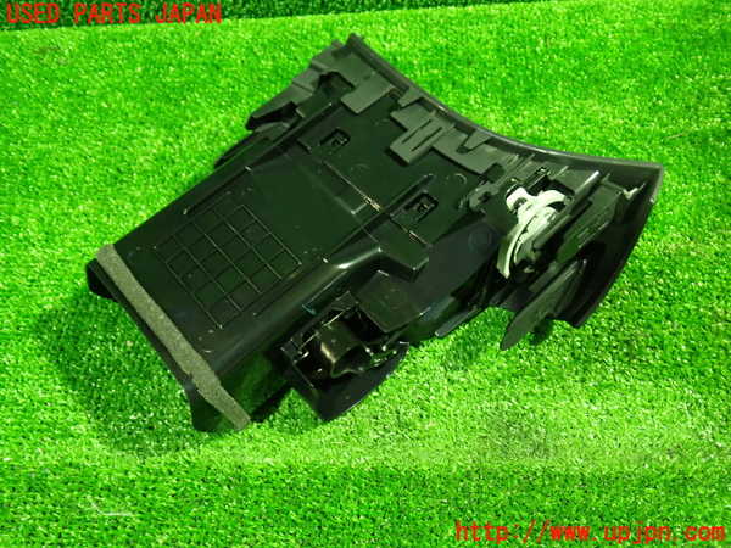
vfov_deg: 46.8
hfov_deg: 60.0
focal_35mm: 30
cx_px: 366
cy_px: 274
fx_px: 634
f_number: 2.3
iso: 800
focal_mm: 5.4
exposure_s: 1/15
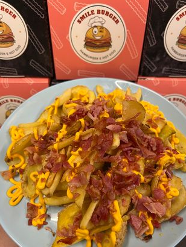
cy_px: 125
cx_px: 96
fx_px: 193
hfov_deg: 51.4
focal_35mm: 27
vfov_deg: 65.3
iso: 80
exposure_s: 1/50
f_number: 1.5
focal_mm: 5.7
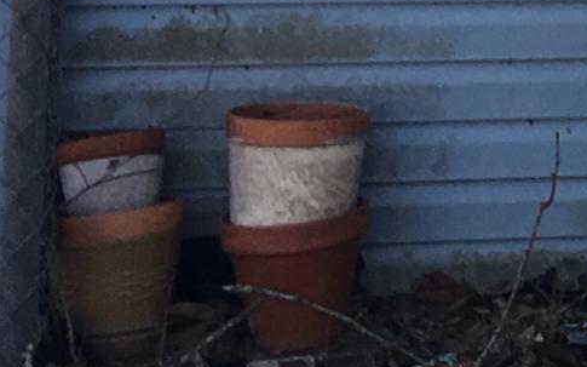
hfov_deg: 9.8
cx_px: 1388
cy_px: -458
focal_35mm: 190
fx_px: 3039
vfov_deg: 6.6
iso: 25
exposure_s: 1/475
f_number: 2.2
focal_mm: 4.15
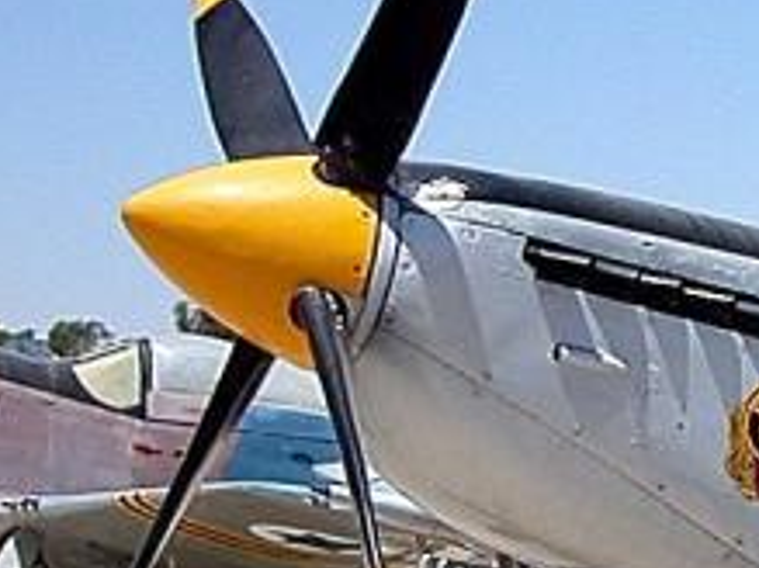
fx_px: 2958
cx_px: 1296
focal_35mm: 135
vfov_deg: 10.9
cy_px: 520
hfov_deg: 13.4
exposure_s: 1/2358
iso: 100
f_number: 2.7
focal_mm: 5.6
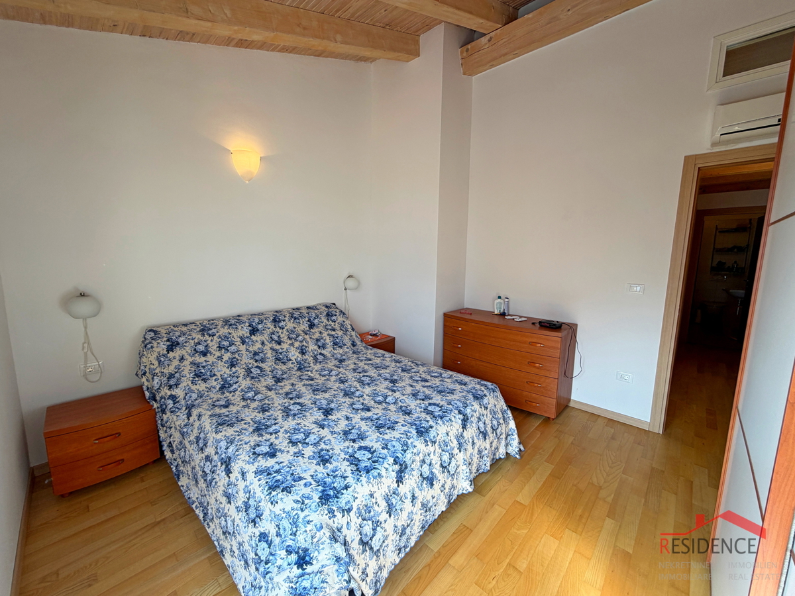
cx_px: 398
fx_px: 322
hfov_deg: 102.1
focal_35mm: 14
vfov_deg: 85.7
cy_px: 298
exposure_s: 1/100
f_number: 2.2
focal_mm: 2.22
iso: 40
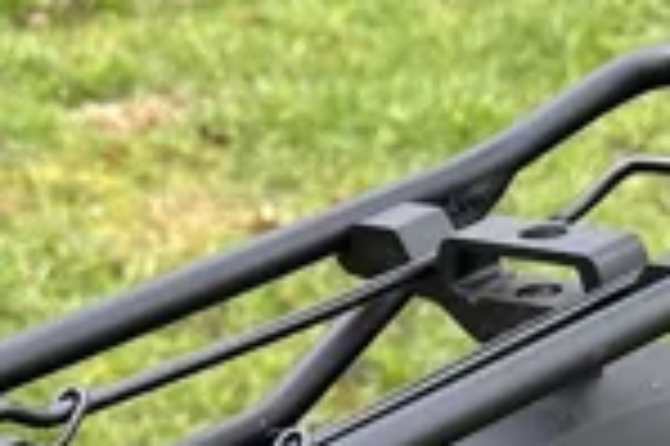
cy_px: 1243
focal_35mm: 134
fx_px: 2491
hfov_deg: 15.3
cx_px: 369
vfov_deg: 8.8
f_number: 1.78
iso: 80
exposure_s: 1/458
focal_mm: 6.86
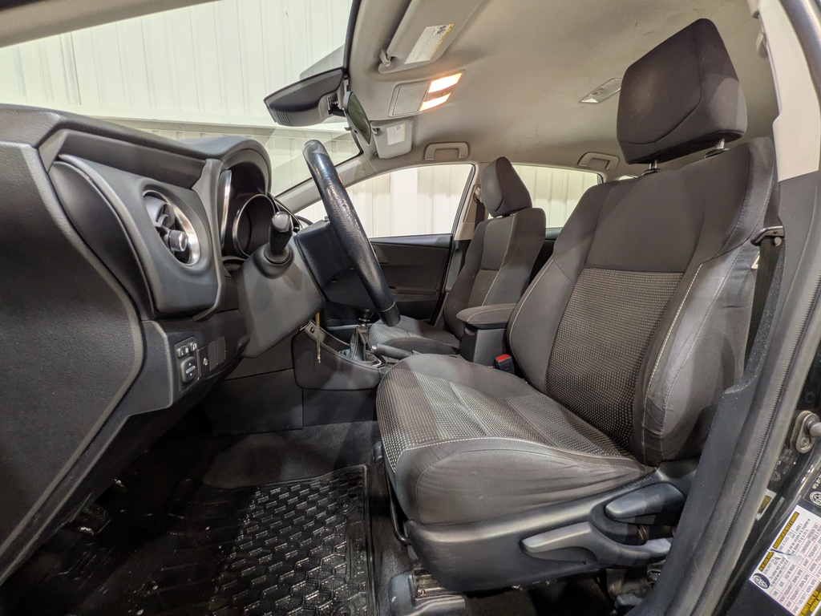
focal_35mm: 14
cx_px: 410
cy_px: 308
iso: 54
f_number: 2.2
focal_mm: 1.83
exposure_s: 1/25
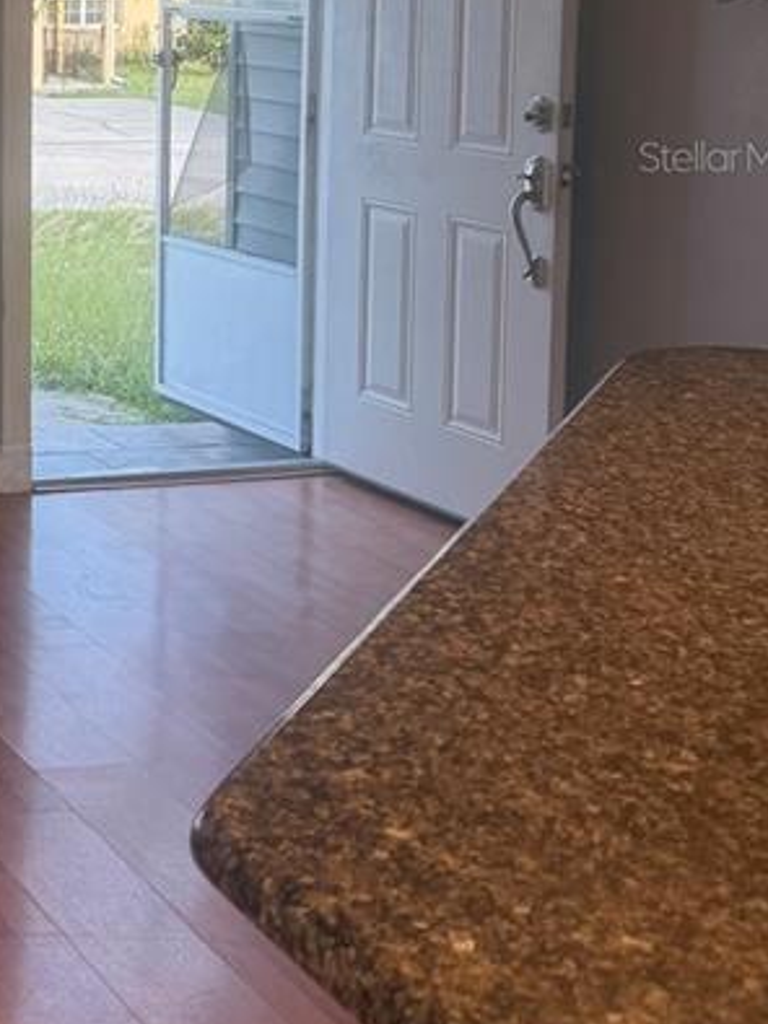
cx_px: -345
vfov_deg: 26.0
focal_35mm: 73
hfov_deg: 18.2
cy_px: 156
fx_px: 2161
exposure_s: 1/237
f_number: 1.78
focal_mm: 6.76
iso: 125
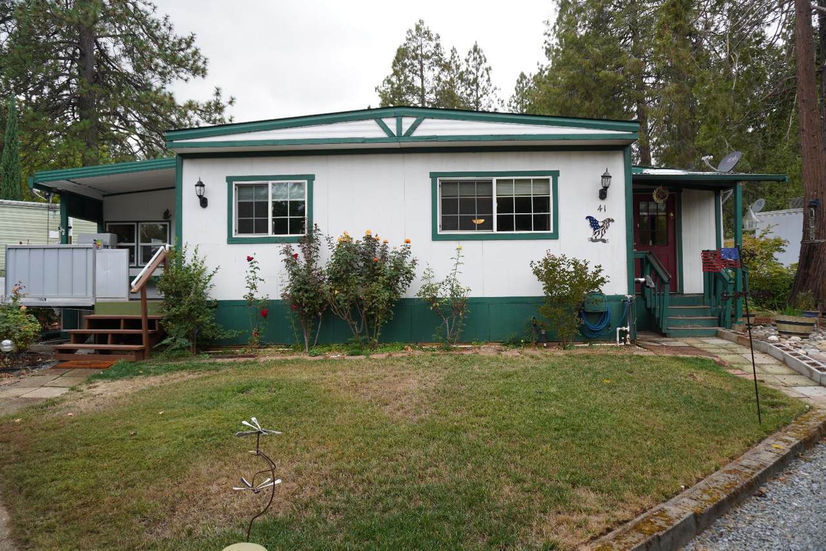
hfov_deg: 73.8
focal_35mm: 24
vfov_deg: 53.1
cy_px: 276
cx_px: 413
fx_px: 551
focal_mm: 16
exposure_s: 1/160
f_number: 4
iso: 100
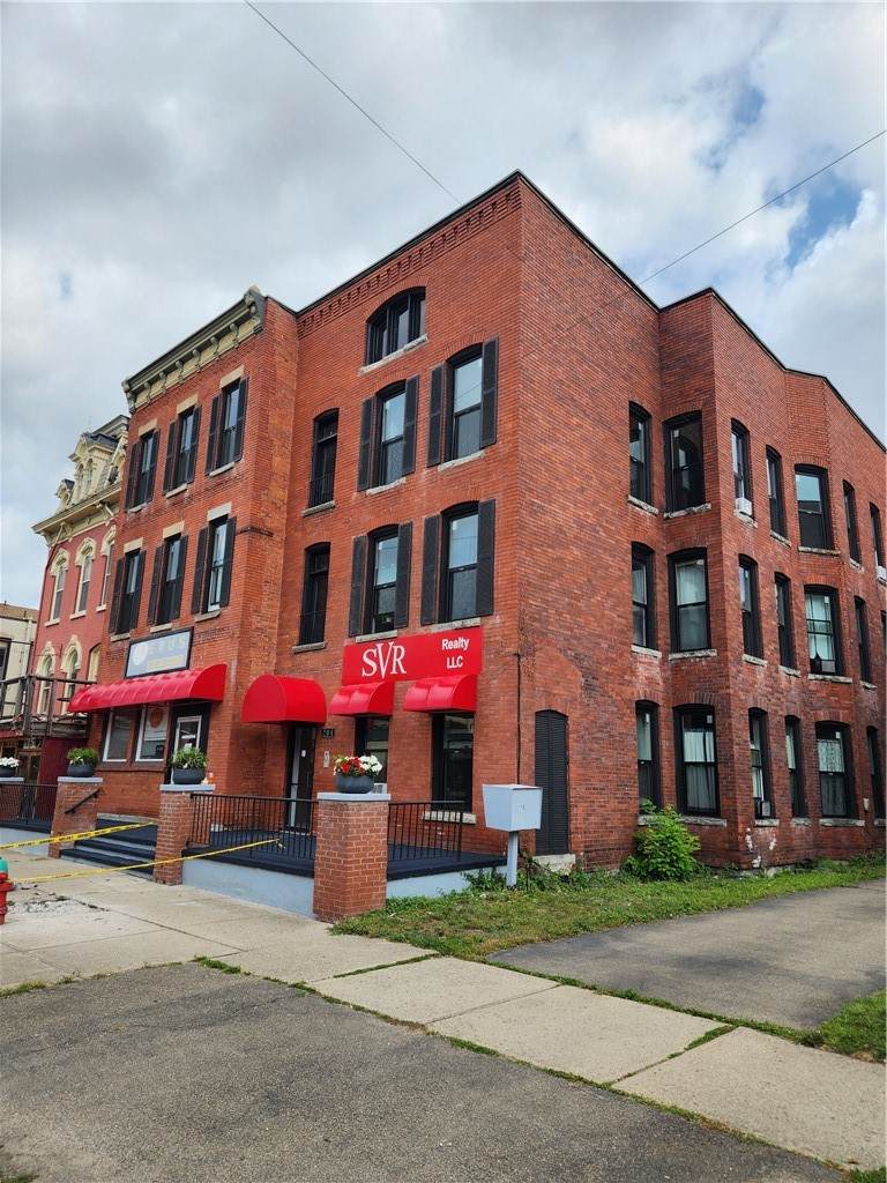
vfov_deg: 73.9
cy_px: 592
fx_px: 786
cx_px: 444
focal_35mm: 23
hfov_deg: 58.9
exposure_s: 1/1414
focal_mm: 5.4
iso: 20
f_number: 1.8
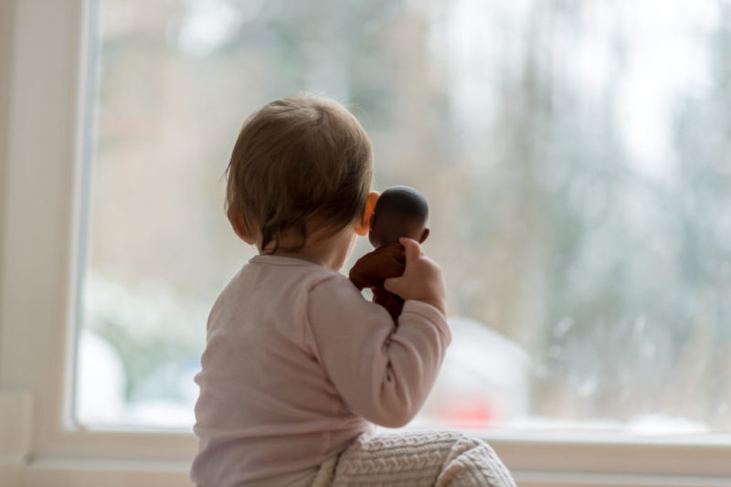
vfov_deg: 16.1
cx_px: 366
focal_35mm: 85
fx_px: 1726
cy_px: 244
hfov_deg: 23.9
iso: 100
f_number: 1.8
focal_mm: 85
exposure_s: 1/250
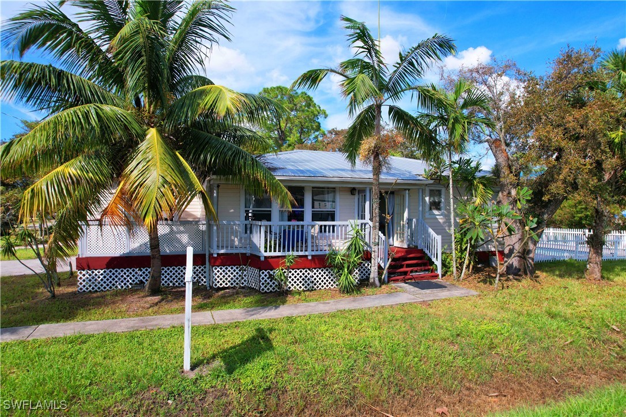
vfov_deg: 57.2
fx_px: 383
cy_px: 208
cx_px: 313
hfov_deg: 78.6
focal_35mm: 22
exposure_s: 1/2000
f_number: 2.8
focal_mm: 8.38
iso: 140
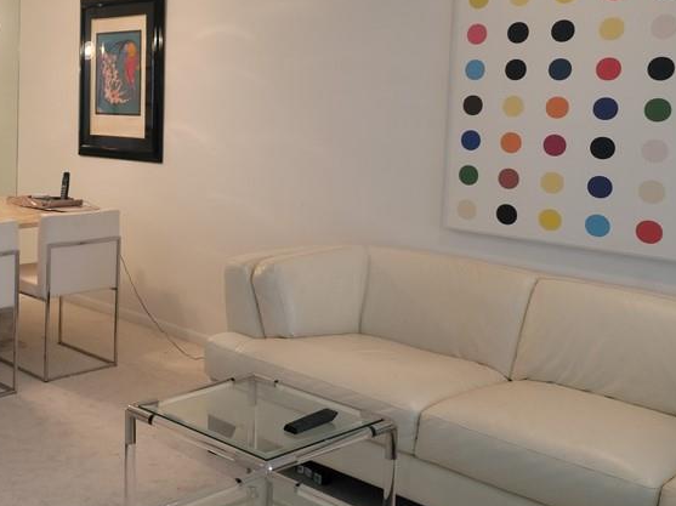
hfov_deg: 39.4
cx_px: 119
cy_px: 187
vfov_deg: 31.3
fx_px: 898
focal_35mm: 46
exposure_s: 1/59
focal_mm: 7
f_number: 1.8
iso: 100
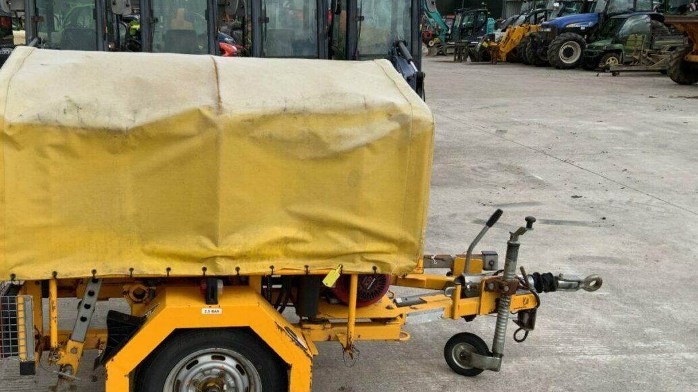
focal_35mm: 39
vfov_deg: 30.4
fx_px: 722
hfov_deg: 51.2
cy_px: 206
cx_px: 270
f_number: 1.8
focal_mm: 3
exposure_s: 1/1342
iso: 16
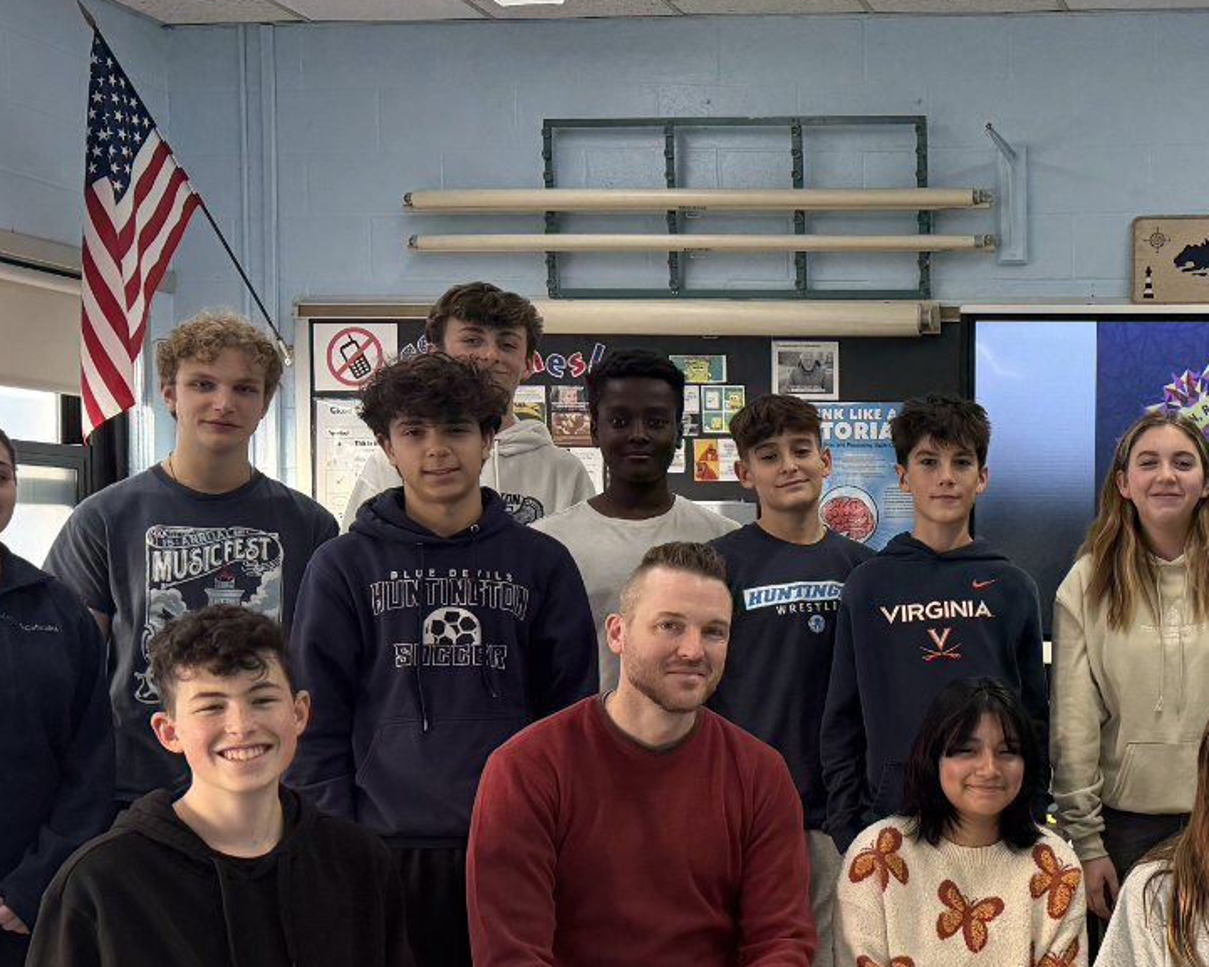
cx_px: 1164
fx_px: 1861
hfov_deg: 33.4
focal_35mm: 52
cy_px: 662
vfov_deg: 28.9
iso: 250
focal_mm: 6.8
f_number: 1.8
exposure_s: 1/120
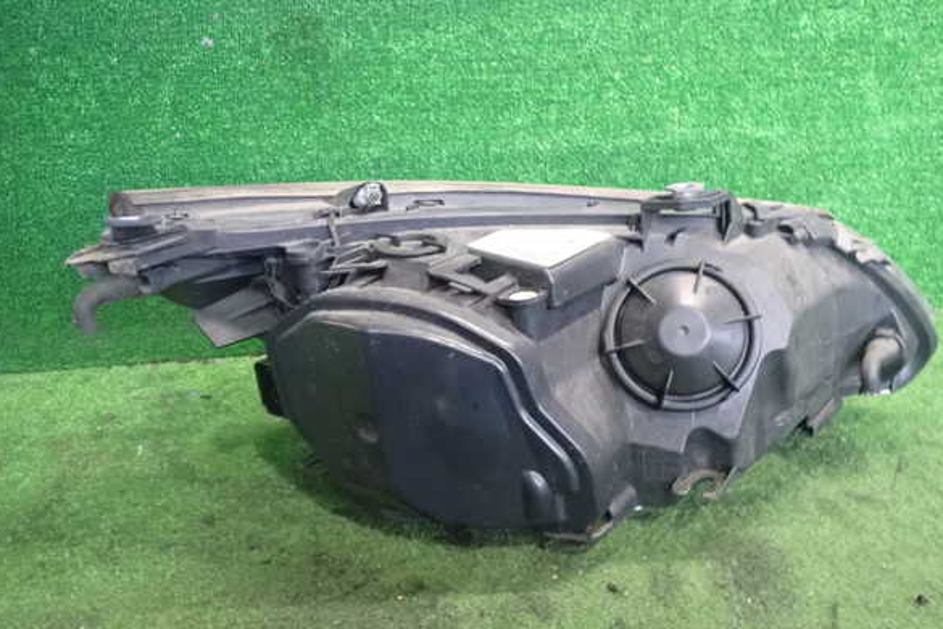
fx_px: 838
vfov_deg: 41.1
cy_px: 324
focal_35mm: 32
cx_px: 477
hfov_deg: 58.7
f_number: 2.3
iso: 1600
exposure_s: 1/80
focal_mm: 5.4
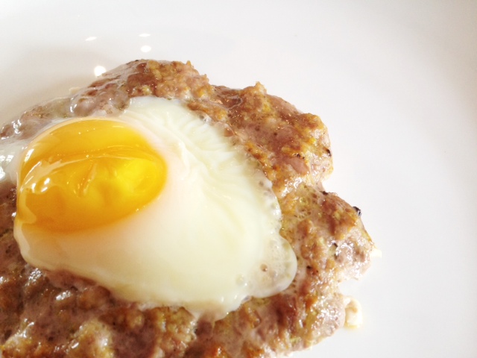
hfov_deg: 55.4
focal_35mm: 33
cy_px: 179
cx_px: 238
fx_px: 455
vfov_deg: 42.9
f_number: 2.4
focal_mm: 4.12
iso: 100
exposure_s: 1/20
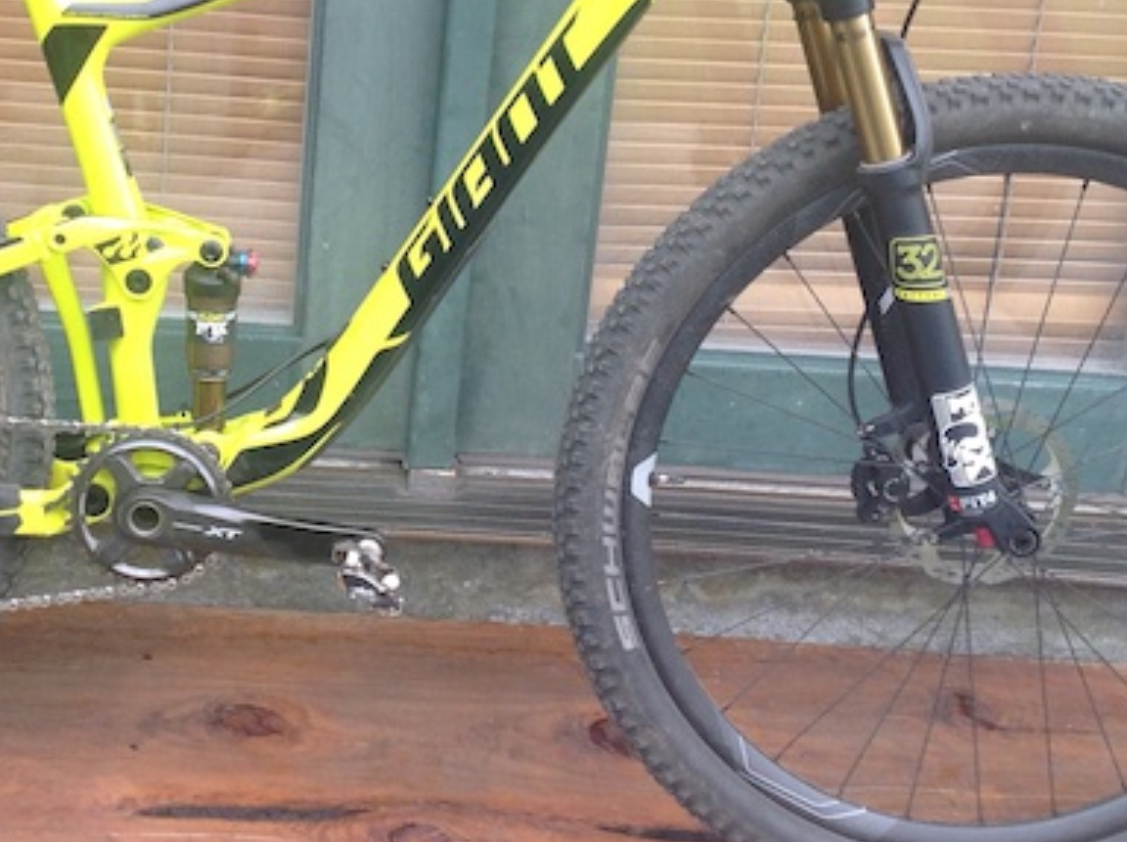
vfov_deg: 20.0
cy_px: 255
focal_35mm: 73
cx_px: 317
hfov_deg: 26.4
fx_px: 2374
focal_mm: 4.28
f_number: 2.4
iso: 64
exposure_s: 1/30
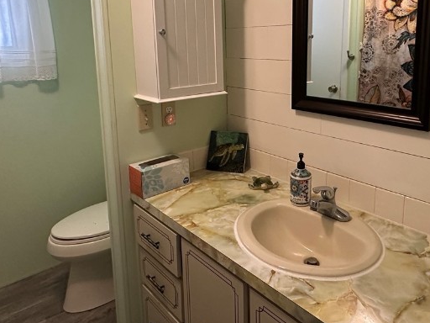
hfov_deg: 62.6
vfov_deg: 48.6
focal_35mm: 28
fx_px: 348
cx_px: 267
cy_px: 100
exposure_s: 1/60
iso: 320
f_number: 2.2
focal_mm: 2.22
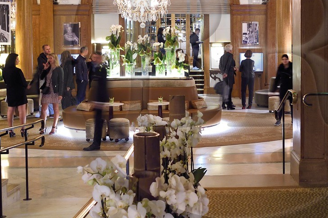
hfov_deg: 36.8
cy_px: 53
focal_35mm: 53
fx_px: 482
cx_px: 238
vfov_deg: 25.2
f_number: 5.6
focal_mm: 24
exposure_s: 1/6
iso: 1600
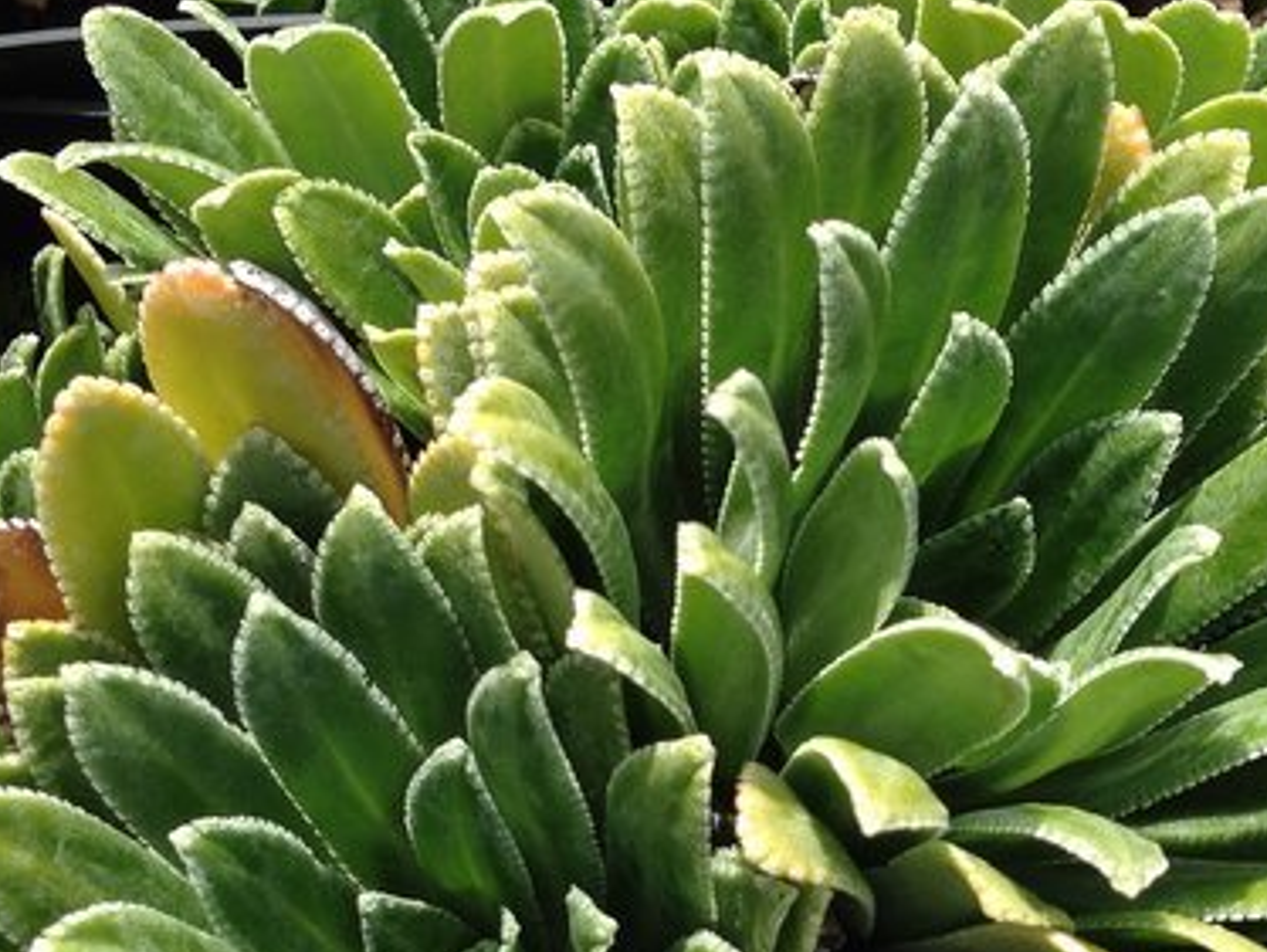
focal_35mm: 53
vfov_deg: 27.5
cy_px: 601
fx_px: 1941
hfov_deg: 36.1
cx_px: 701
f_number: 2.4
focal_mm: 4.12
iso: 50
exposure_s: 1/1022
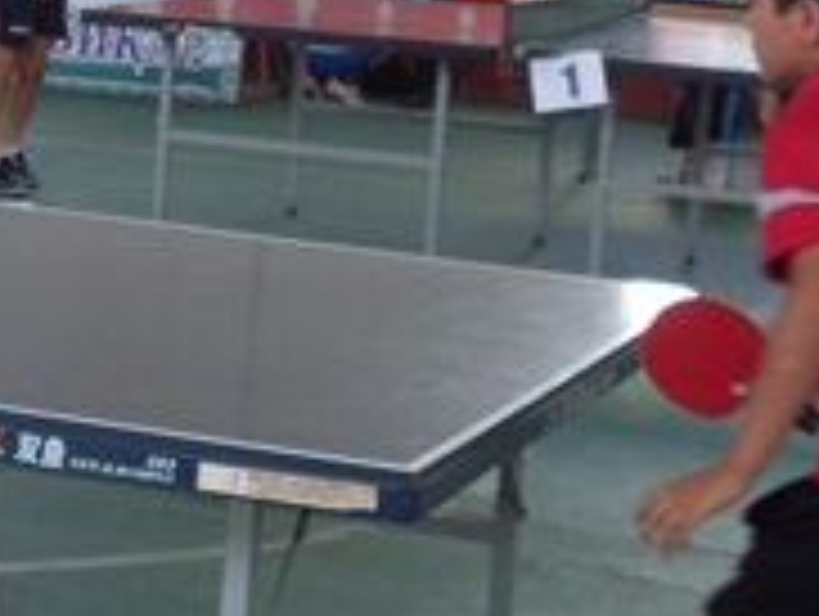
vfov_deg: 11.9
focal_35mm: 125
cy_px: 225
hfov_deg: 15.5
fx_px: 2961
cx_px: 27
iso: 100
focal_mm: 6.3
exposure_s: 1/60
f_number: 2.8
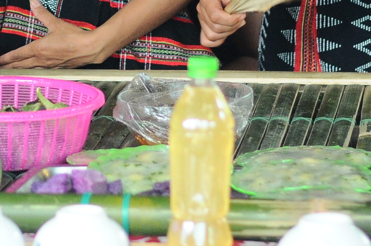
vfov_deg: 4.3
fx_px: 3252
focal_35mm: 316
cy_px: -166
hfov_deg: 6.5
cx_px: 51
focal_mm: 50
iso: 640
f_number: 1.8
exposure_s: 1/100
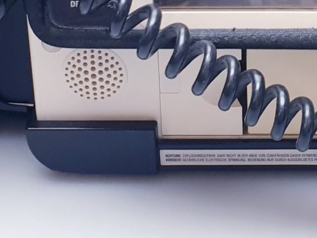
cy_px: -152
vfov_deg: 11.9
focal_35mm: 117
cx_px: 308
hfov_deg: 16.5
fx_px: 1072
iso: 80
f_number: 2.4
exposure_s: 1/50
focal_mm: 4.3
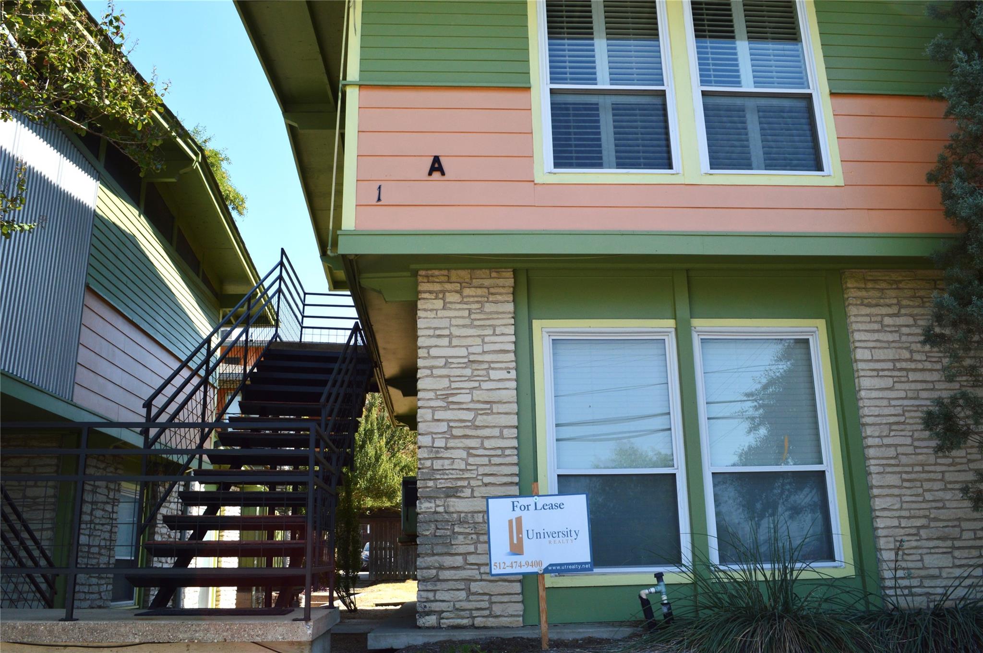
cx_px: 492
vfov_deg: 47.8
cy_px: 326
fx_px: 736
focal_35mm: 27
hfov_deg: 67.4
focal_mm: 18
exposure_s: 1/320
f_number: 10
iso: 400
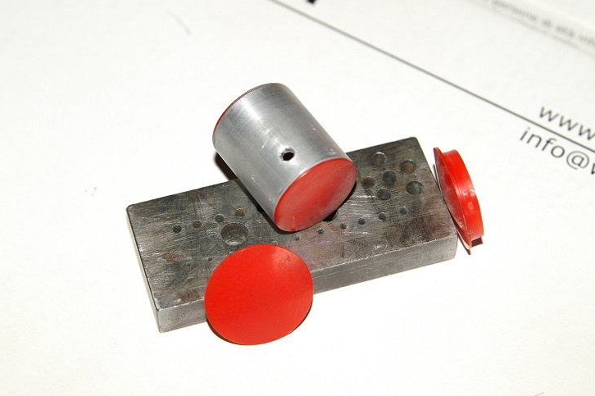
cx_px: 300
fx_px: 1924
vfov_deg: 11.7
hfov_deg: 17.6
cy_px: 195
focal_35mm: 117
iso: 400
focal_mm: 75
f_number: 5.6
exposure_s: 1/125
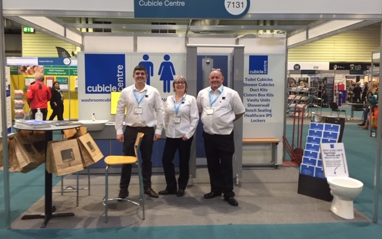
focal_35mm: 31
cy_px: 103
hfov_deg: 61.2
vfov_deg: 40.5
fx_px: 323
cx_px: 192
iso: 125
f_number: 2.2
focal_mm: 4.15
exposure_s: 1/33
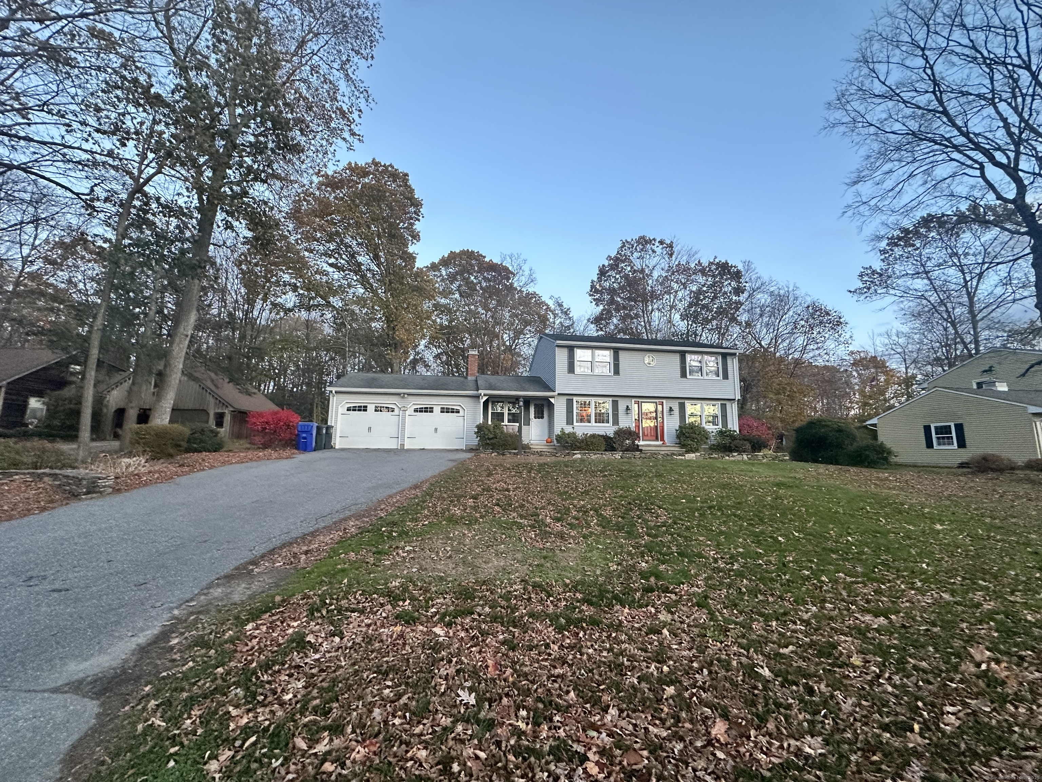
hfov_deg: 102.1
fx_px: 421
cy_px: 391
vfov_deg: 85.7
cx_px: 521
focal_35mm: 14
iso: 320
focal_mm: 2.22
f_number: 2.2
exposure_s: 1/71
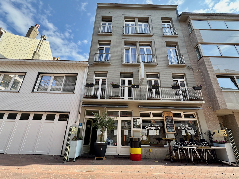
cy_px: 94
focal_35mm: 16
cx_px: 120
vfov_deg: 78.1
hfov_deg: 94.5
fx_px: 110
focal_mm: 2.22
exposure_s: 1/294
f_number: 2.2
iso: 40
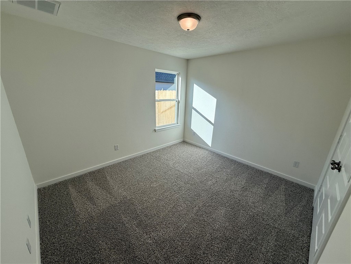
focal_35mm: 14
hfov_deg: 102.1
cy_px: 132
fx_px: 142
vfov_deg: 85.7
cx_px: 176
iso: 64
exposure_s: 1/506
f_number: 2.2
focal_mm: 2.22
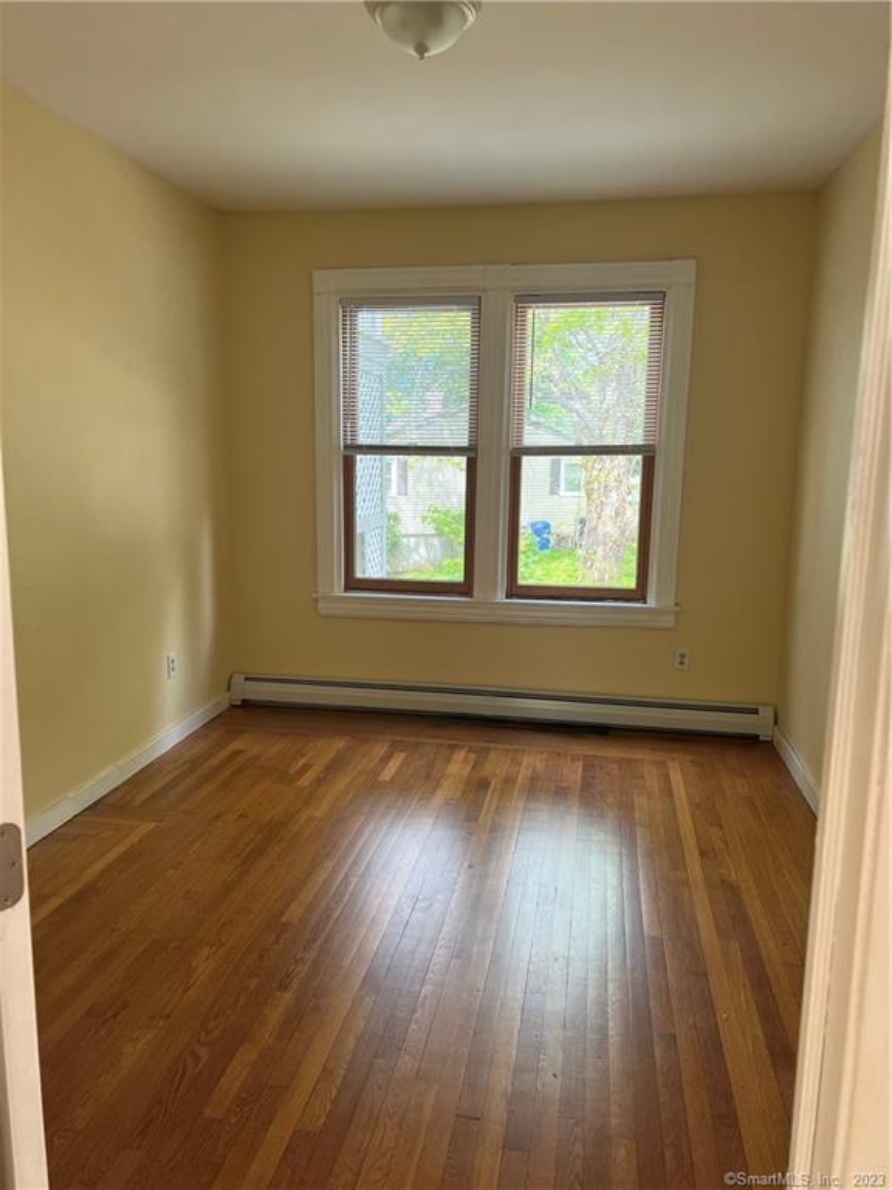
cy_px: 595
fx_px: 893
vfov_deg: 67.3
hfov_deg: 53.1
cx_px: 446
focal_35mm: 26
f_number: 1.5
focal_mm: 5.7
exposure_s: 1/131
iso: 64
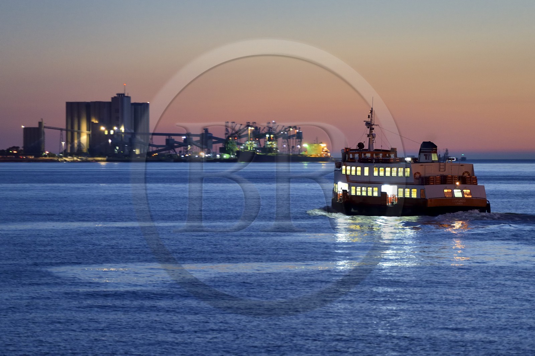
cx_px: 268
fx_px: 2823
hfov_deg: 10.8
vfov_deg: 7.2
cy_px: 178
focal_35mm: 190
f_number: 2.8
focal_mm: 190
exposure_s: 1/15
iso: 1600
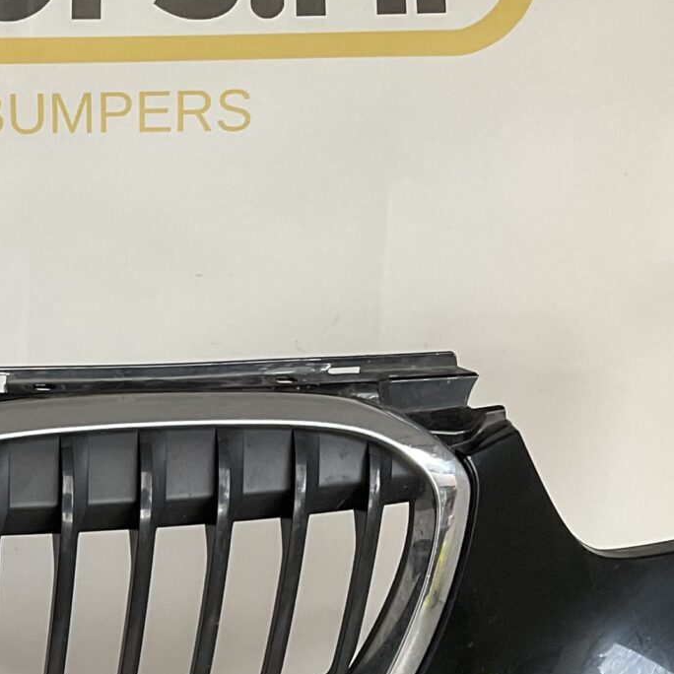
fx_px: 2115
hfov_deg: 17.0
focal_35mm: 96
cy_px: 571
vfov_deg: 17.9
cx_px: -207
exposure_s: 1/60
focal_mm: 3
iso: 50
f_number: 1.8
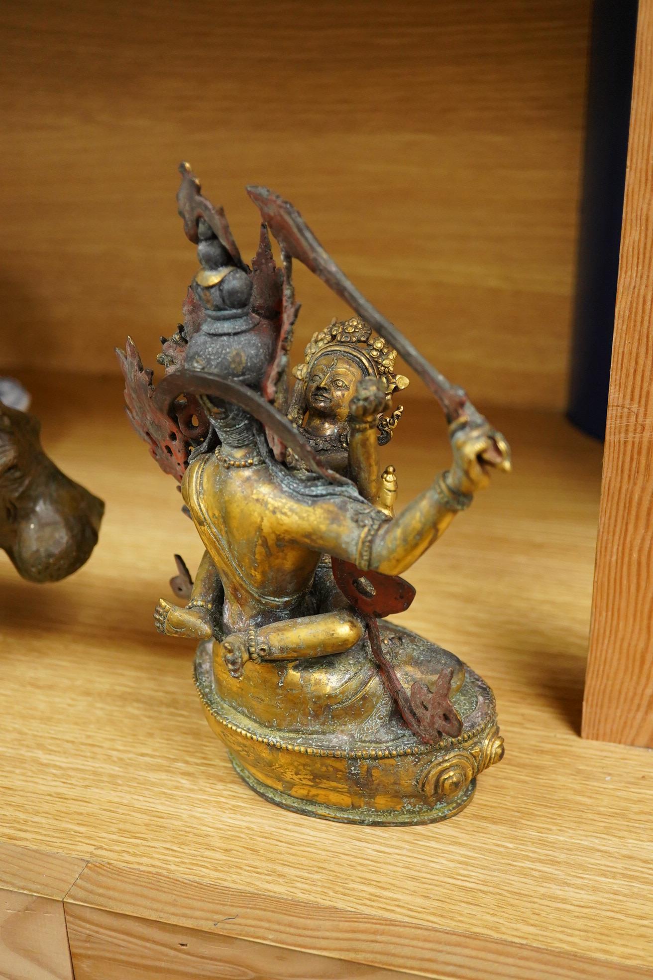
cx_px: 326
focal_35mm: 45
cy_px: 490
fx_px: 1224
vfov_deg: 43.6
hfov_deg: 29.9
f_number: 3.5
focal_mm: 30
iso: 2500
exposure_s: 1/320
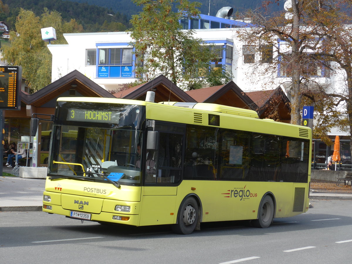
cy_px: 132
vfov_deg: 17.2
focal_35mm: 86
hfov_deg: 22.8
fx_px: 875
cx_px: 176
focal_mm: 17
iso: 80
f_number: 4.5
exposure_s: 1/200
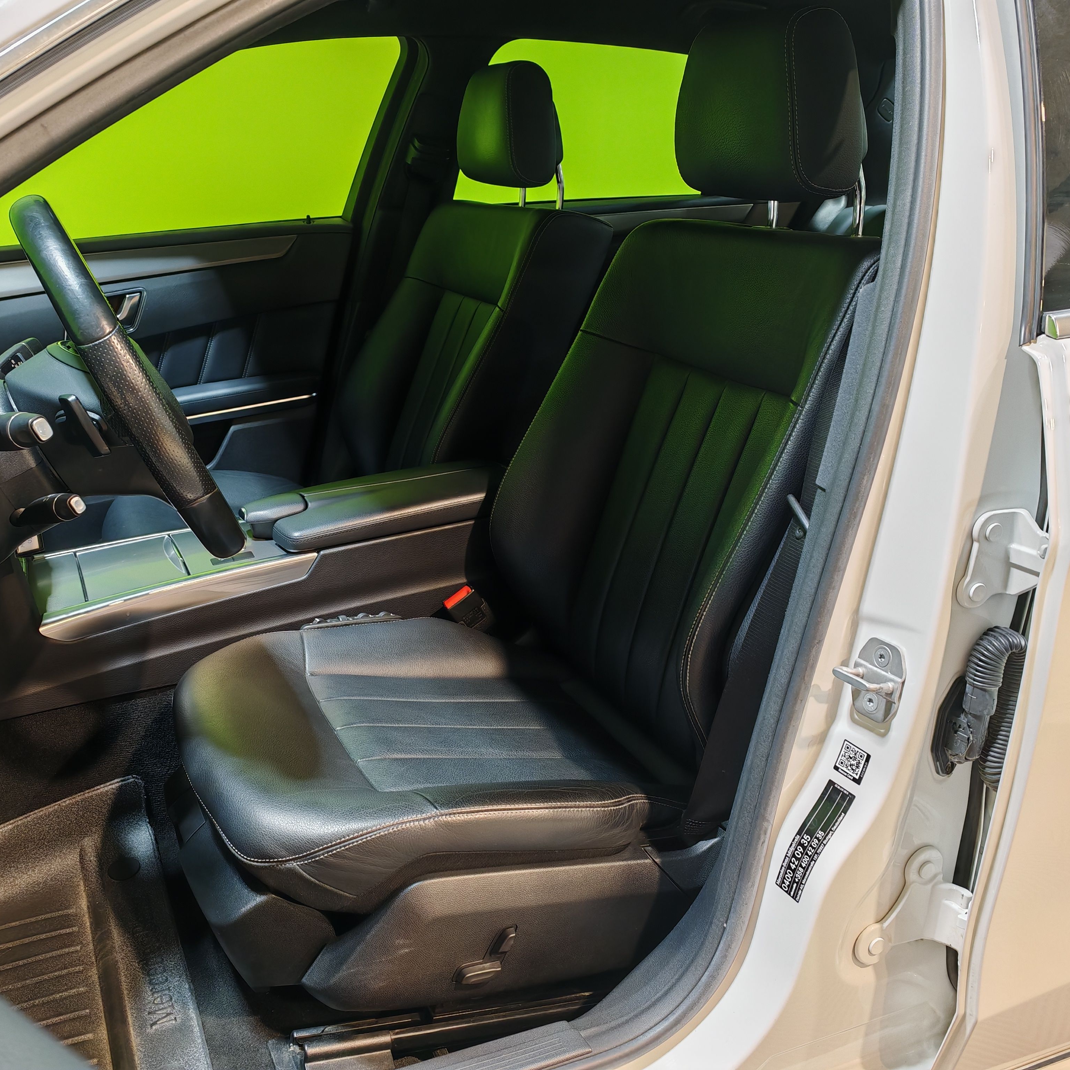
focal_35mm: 32
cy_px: 532
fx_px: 1119
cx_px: 464
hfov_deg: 51.0
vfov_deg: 51.1
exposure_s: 1/50
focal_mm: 6.83
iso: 80
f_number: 2
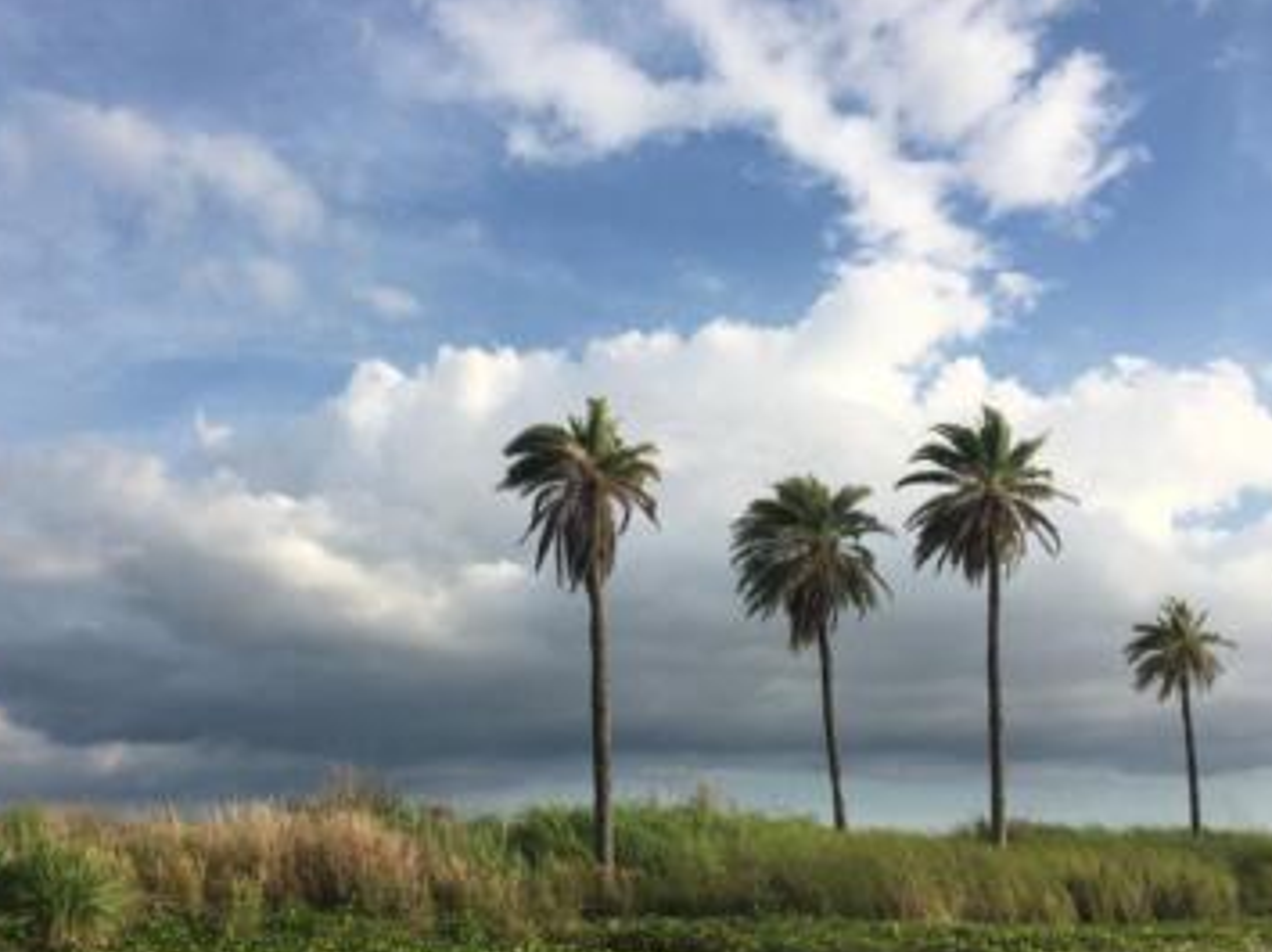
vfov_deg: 35.0
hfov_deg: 45.7
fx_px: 1506
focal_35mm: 41
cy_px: 577
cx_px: 561
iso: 25
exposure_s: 1/1972
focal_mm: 4.15
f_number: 2.2
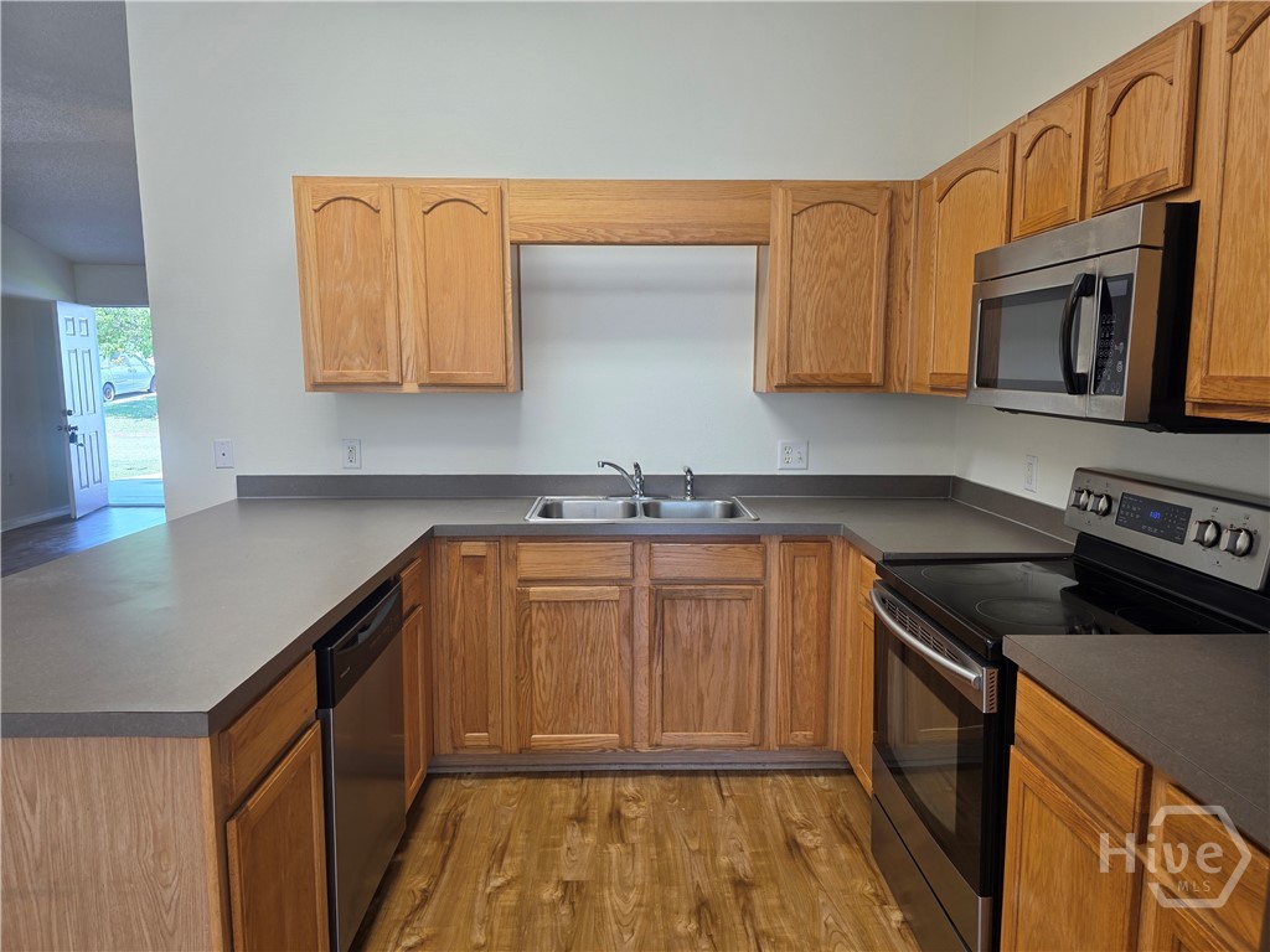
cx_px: 635
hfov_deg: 73.9
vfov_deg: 58.9
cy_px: 476
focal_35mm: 23
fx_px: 844
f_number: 1.7
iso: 40
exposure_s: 1/58.1
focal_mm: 6.3
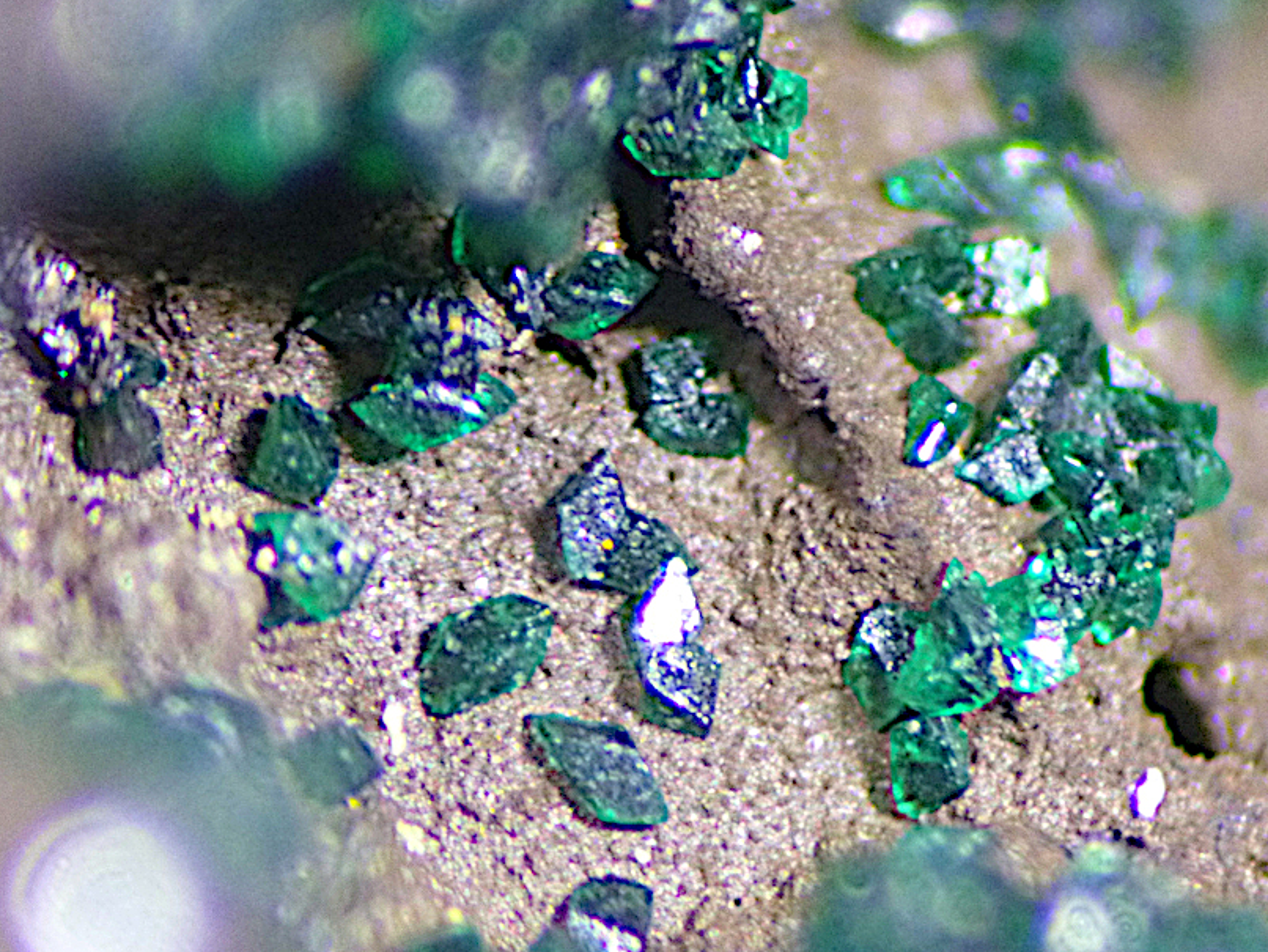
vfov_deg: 12.0
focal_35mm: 124
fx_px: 4544
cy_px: 507
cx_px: 675
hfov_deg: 15.9
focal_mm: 18
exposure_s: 1/13
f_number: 5.7
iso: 400
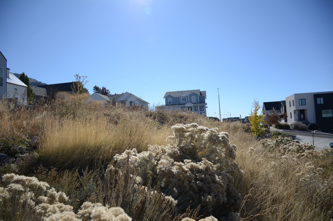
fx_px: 249
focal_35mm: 27
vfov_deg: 47.7
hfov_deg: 67.5
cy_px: 110
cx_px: 166
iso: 100
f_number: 3.5
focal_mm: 18
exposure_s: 1/1600
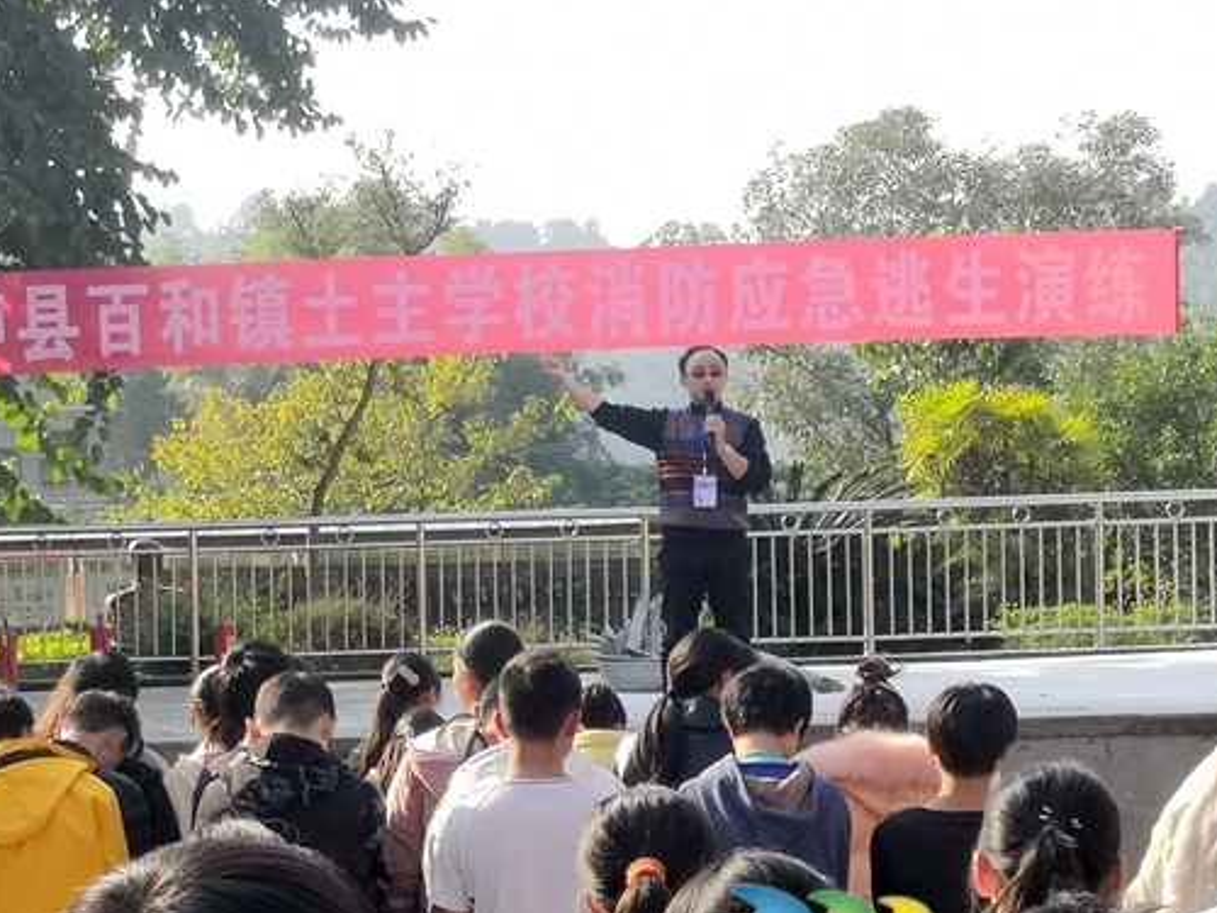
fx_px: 2250
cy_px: 538
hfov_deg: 30.2
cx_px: 475
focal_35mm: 64
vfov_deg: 22.9
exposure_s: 1/456
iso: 50
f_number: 1.8
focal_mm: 3.95
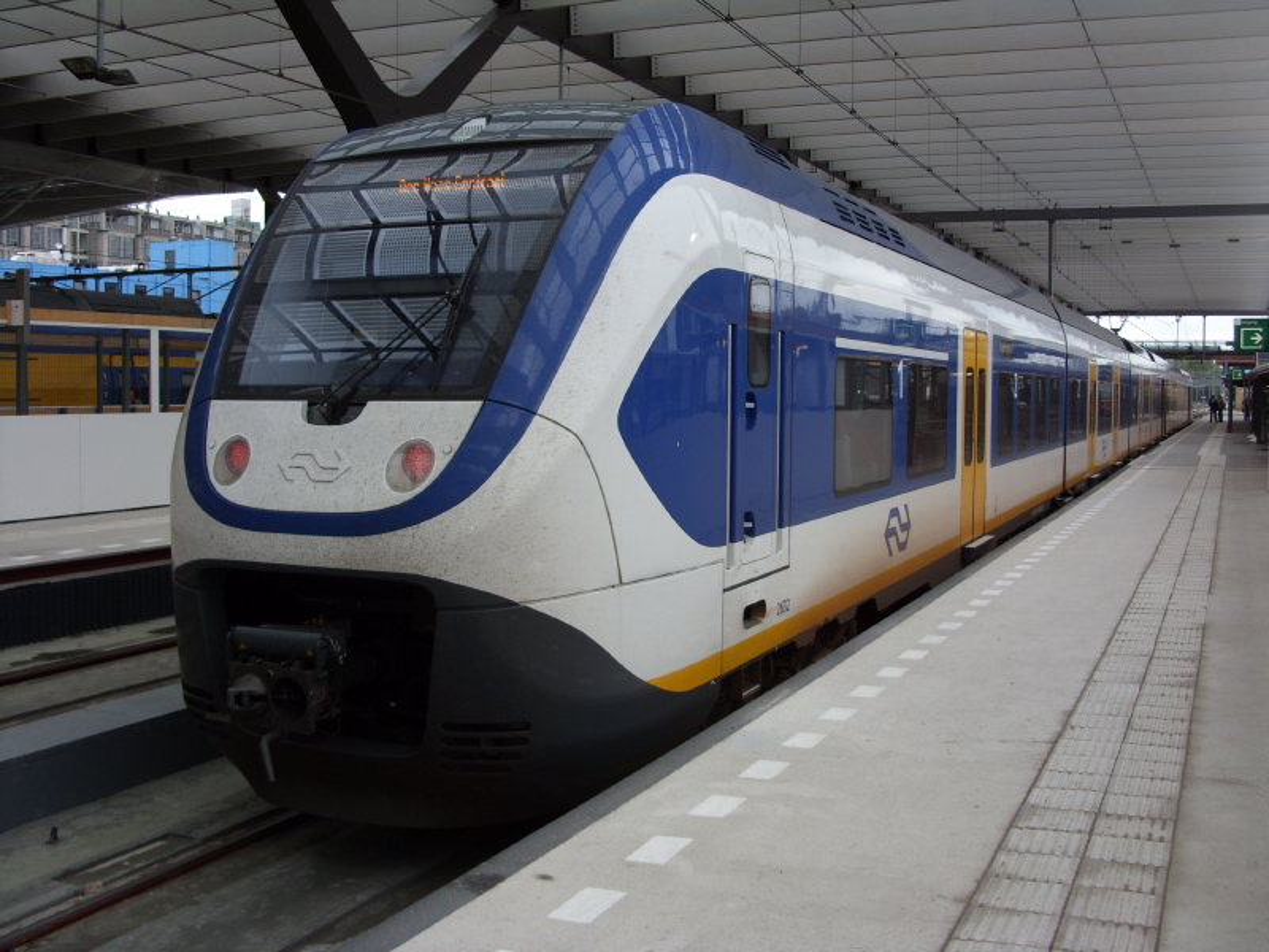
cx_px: 634
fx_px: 1393
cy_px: 476
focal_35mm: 38
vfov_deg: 37.7
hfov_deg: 49.0
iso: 50
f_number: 2.8
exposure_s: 1/228
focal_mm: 6.3
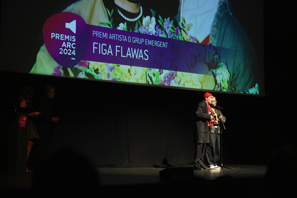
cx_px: 150
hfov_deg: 30.5
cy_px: 99
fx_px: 544
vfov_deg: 20.6
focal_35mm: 66
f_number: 4
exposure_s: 1/125
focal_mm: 65
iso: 1600
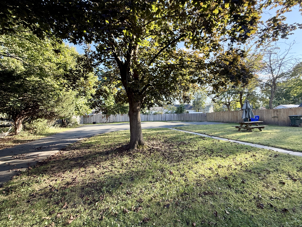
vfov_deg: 85.7
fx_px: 122
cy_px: 114
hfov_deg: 102.1
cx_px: 151
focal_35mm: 14
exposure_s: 1/217
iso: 64
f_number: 2.2
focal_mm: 2.22
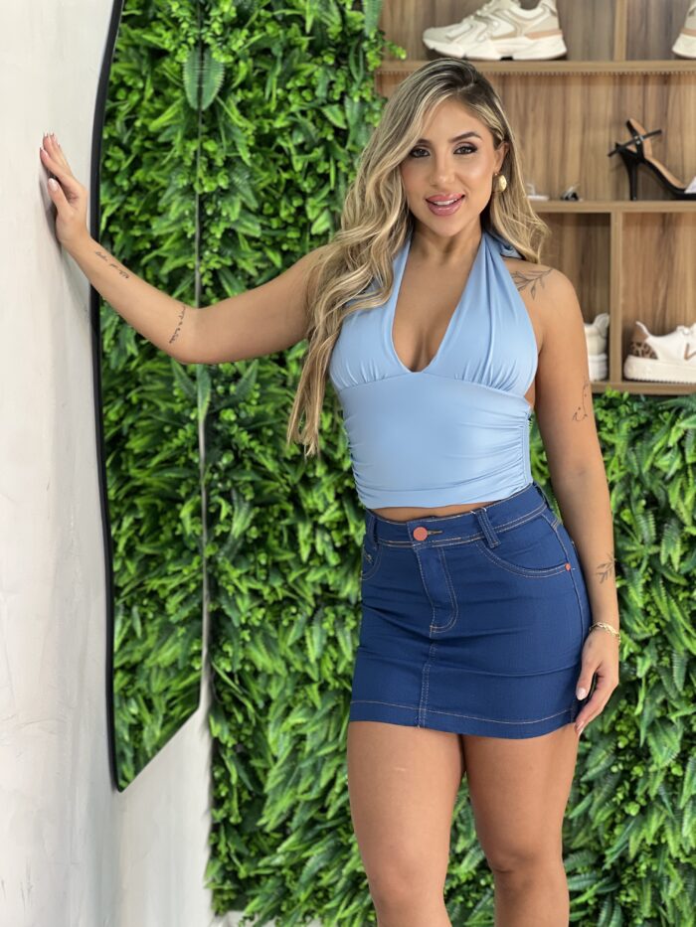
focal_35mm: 77
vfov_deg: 25.3
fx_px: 2064
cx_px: 348
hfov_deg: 19.1
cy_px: 464
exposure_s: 1/60
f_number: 2.8
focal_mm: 9
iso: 160
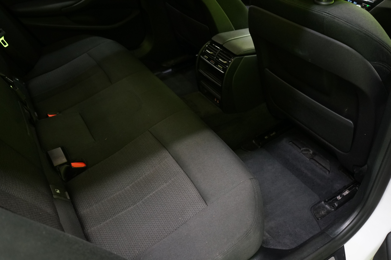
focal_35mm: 29
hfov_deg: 63.7
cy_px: 130
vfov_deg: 45.0
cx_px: 196
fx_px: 315
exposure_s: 1/15
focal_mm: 29
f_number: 5
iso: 2500
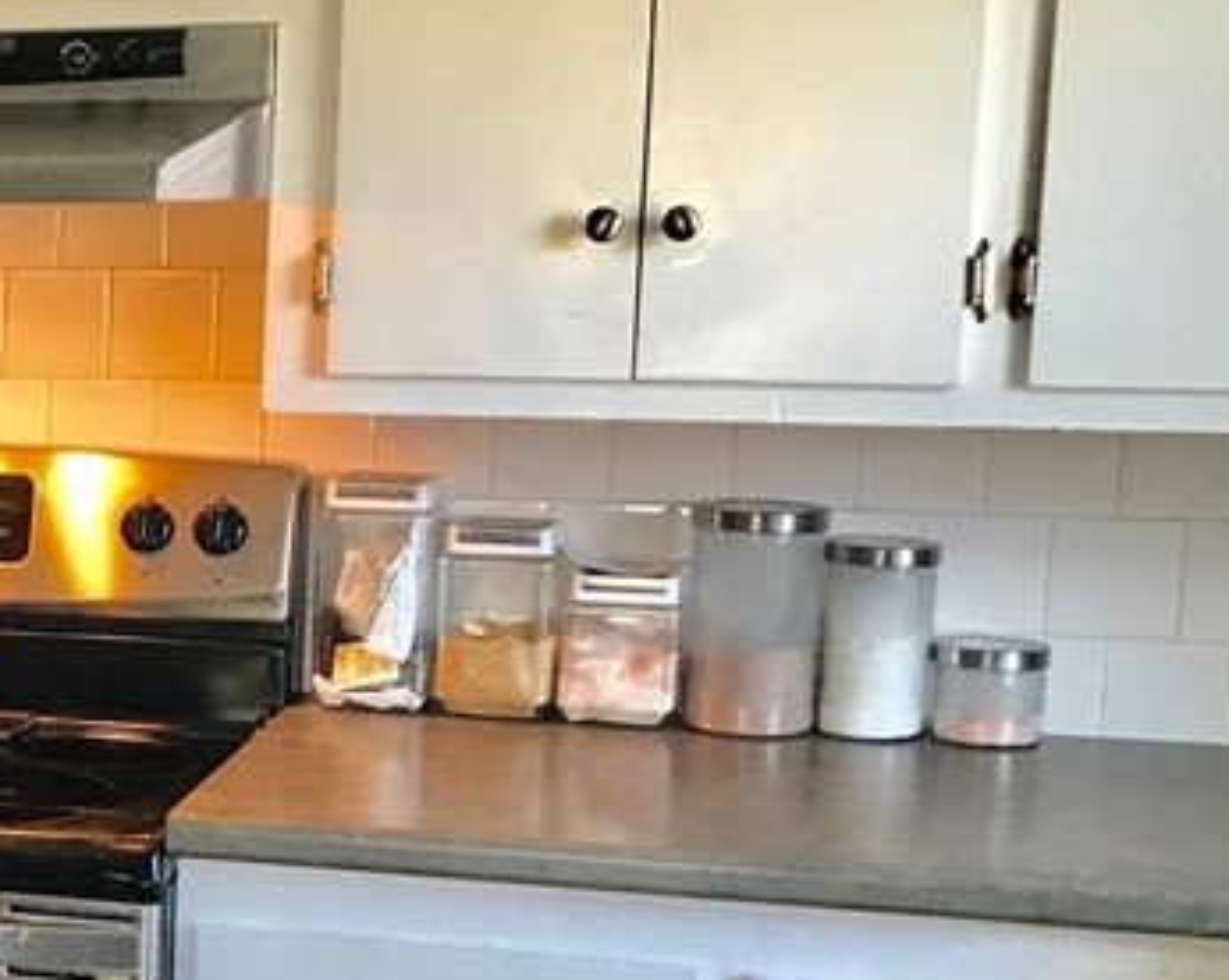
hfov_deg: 21.8
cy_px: 778
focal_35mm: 81
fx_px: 2943
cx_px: -256
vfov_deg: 18.7
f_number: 1.8
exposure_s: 1/20
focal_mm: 3.99
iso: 40
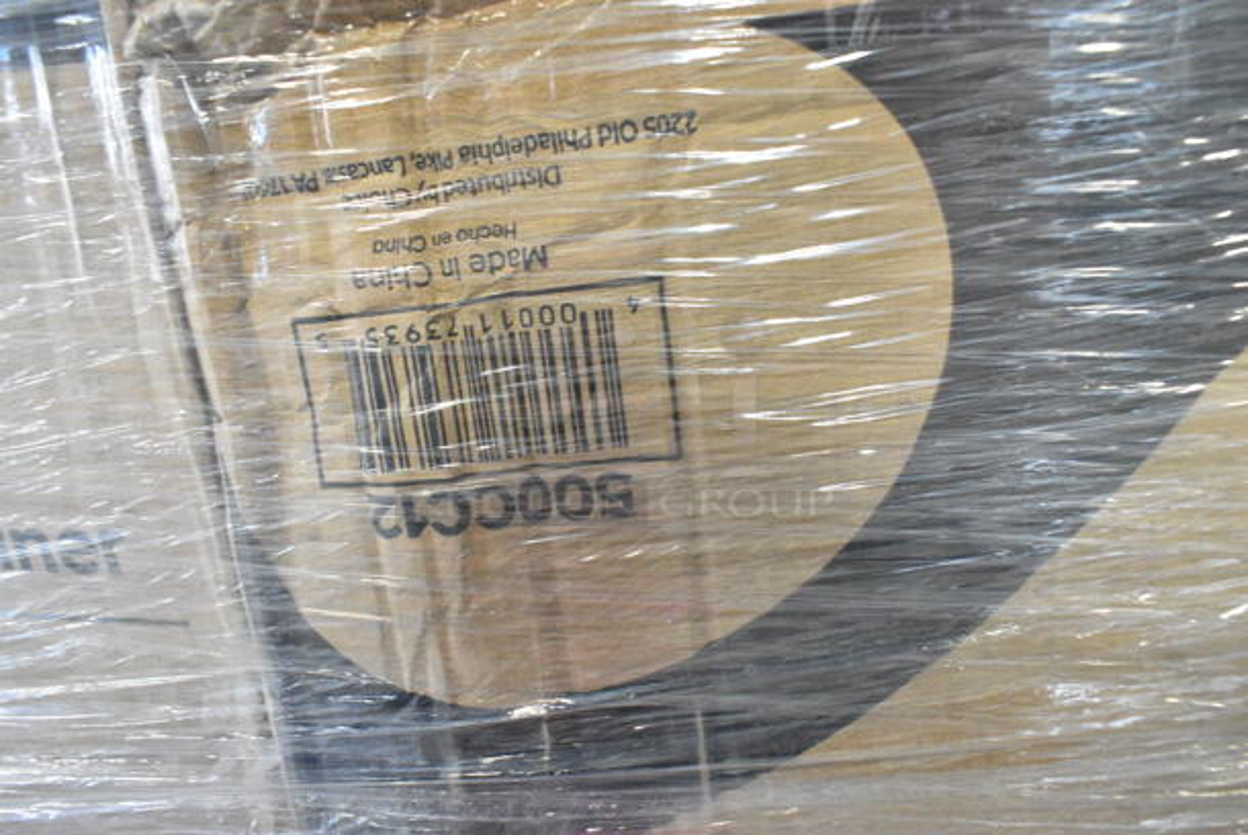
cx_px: 624
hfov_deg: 67.3
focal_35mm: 27
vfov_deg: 48.0
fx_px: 937
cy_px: 418
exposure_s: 1/200
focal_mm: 18
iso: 6400
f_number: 7.1
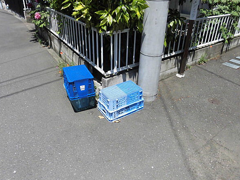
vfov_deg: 53.0
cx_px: 118
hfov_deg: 67.3
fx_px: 180
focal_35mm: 26
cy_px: 83
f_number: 7.8
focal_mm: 4.3
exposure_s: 1/200
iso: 100
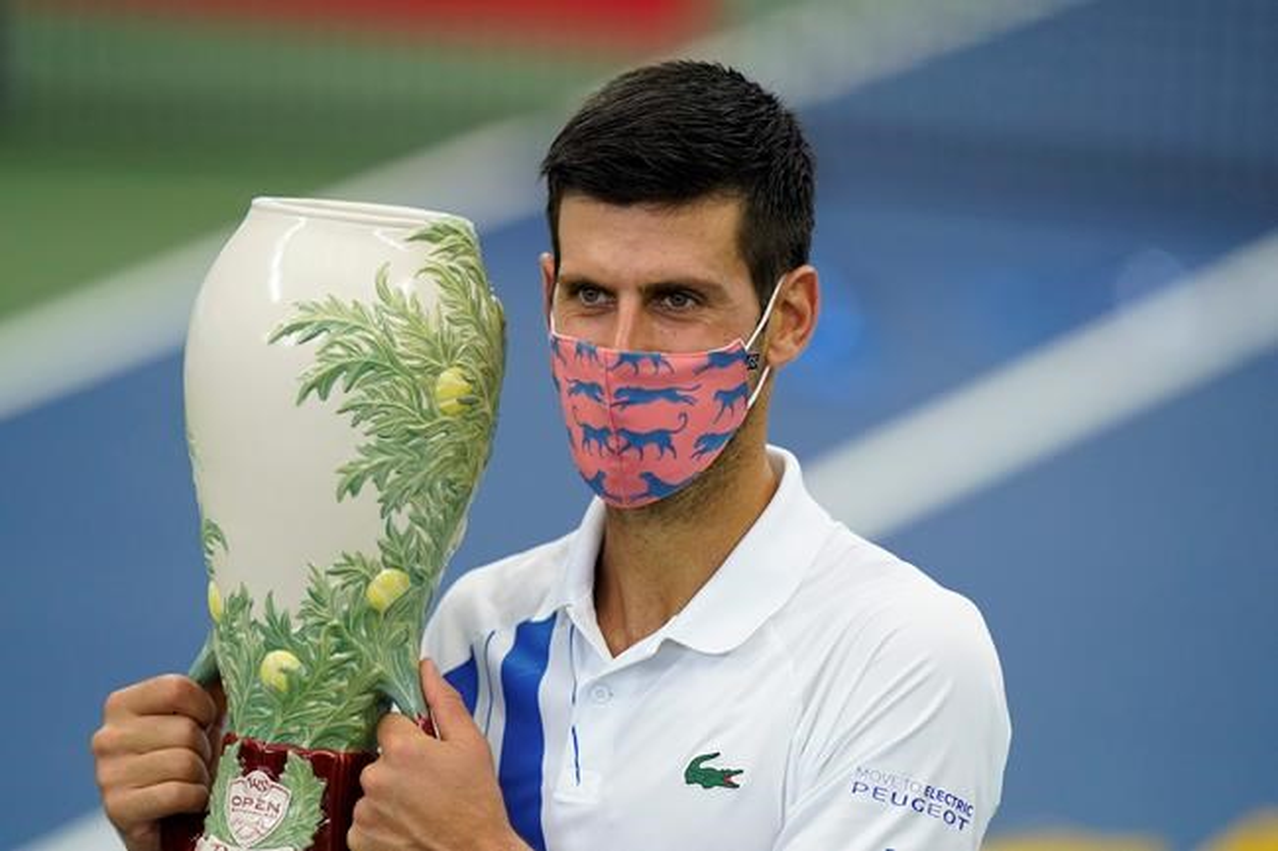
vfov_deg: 3.4
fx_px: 14196
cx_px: 639
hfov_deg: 5.2
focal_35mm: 400
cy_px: 426
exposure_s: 1/3200
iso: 4000
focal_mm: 400
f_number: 3.2
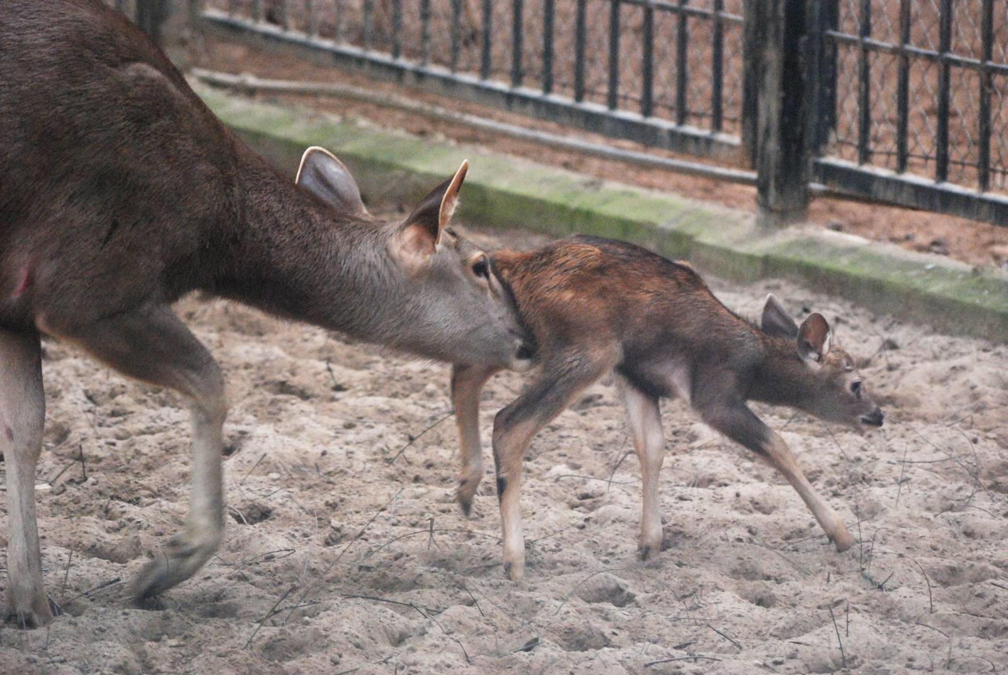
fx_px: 6307
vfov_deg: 6.1
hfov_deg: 9.1
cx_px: 504
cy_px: 338
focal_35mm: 225
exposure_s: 1/160
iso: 1600
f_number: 4.5
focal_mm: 150
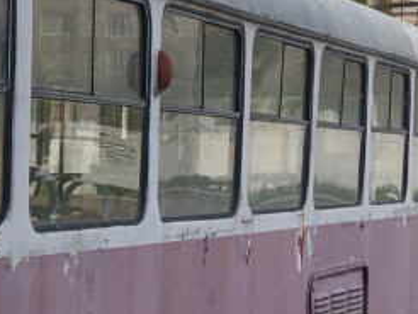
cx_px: -416
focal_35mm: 153
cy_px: 254
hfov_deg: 11.6
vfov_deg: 9.7
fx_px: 1849
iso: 25
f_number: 2.2
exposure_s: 1/100
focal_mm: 4.15
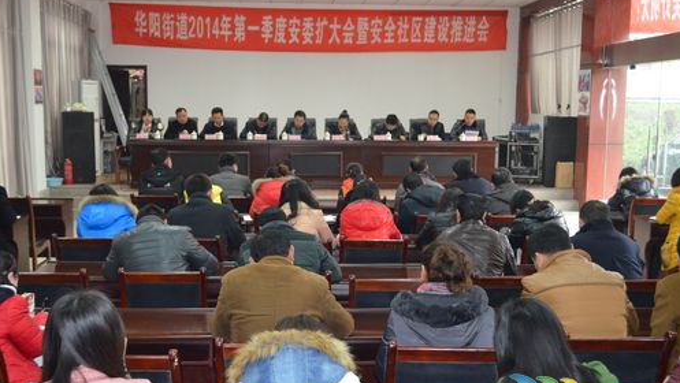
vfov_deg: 29.0
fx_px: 740
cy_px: 209
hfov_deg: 49.4
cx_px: 341
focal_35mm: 41
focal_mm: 26
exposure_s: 1/60
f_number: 4.2
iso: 3200
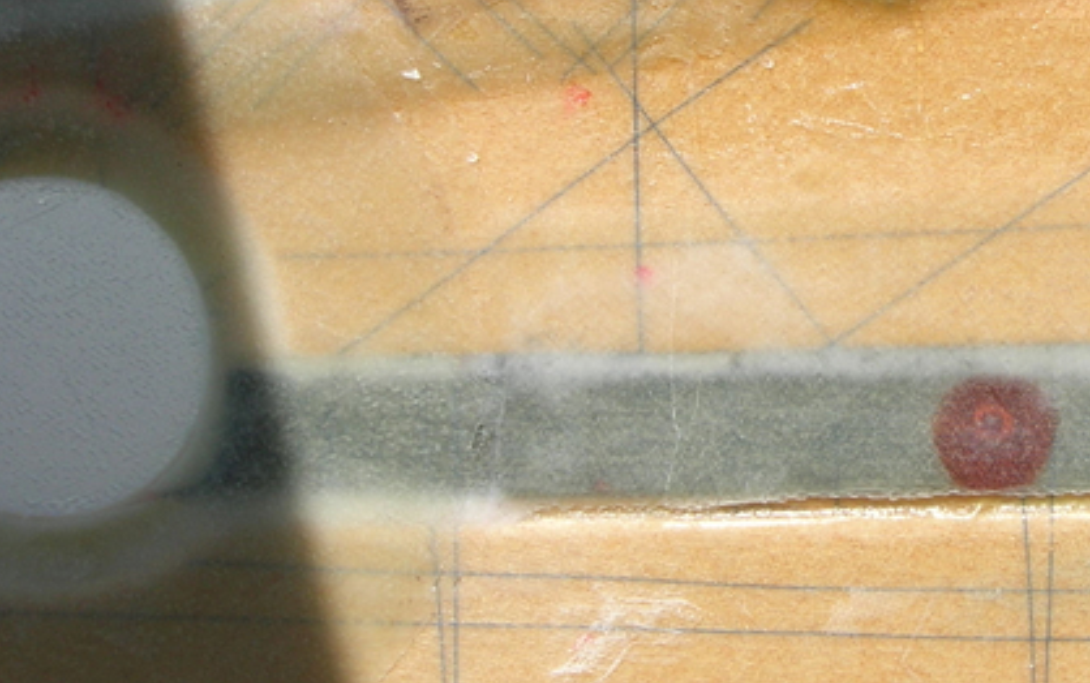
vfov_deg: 16.8
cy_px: 128
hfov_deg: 26.1
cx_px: 928
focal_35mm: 77
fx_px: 2289
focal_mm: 7.8
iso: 64
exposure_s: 1/616
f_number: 4.8
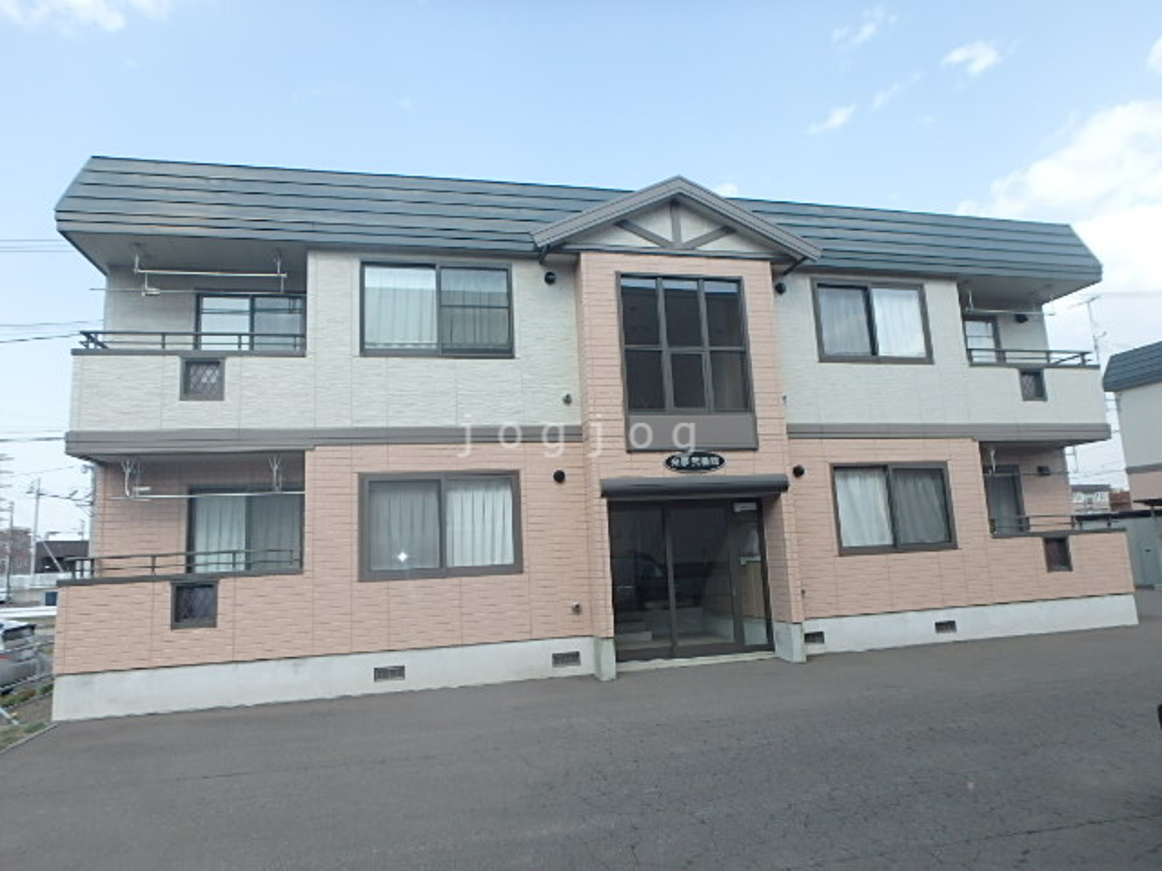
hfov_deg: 79.0
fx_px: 705
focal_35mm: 21
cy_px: 436
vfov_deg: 63.4
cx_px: 581
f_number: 3.5
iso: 125
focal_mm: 3.7
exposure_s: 1/500
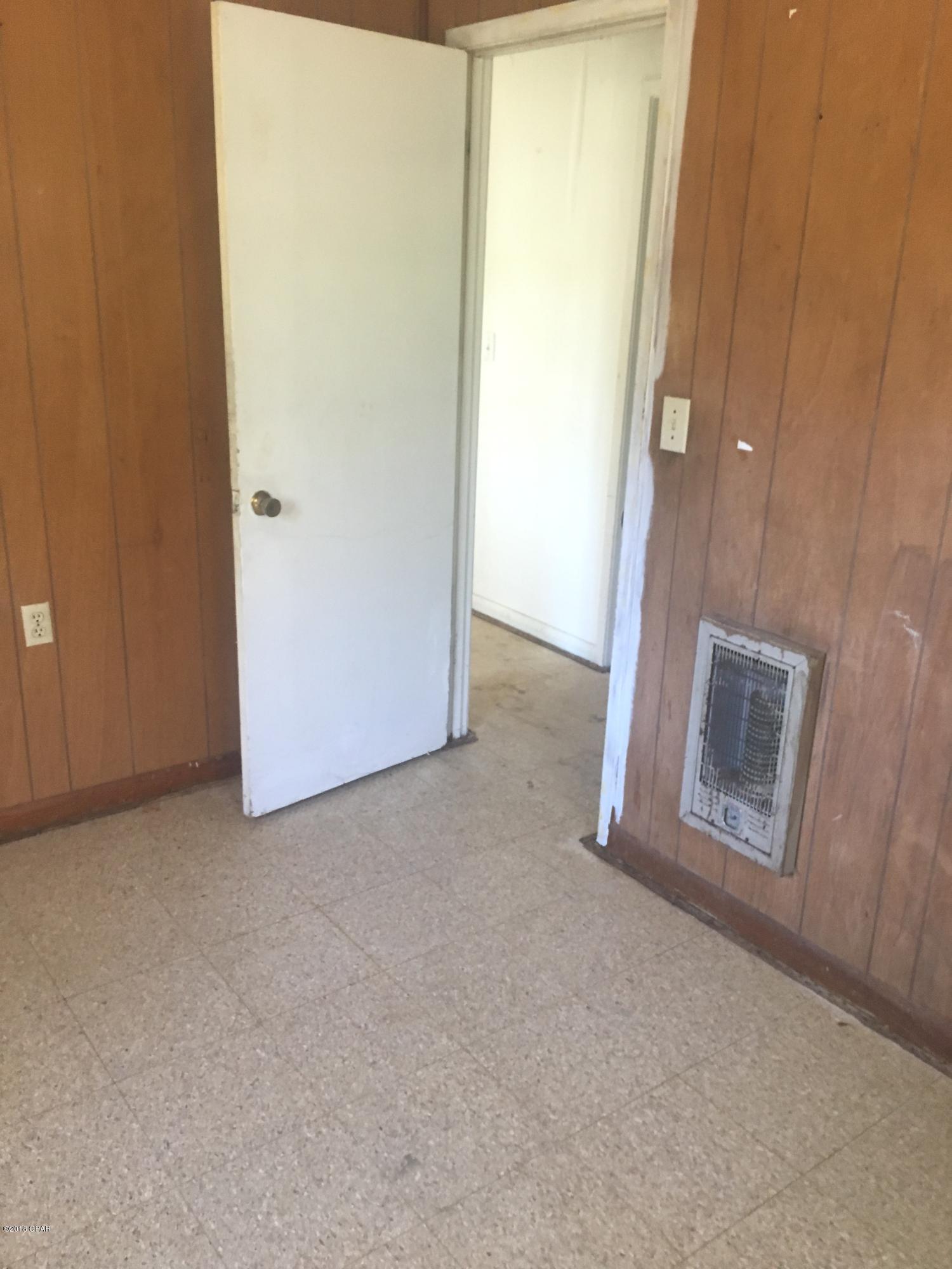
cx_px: 476
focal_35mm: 29
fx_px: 1063
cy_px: 634
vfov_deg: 61.7
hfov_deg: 48.2
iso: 100
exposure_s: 1/30
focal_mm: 4.15
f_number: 2.2
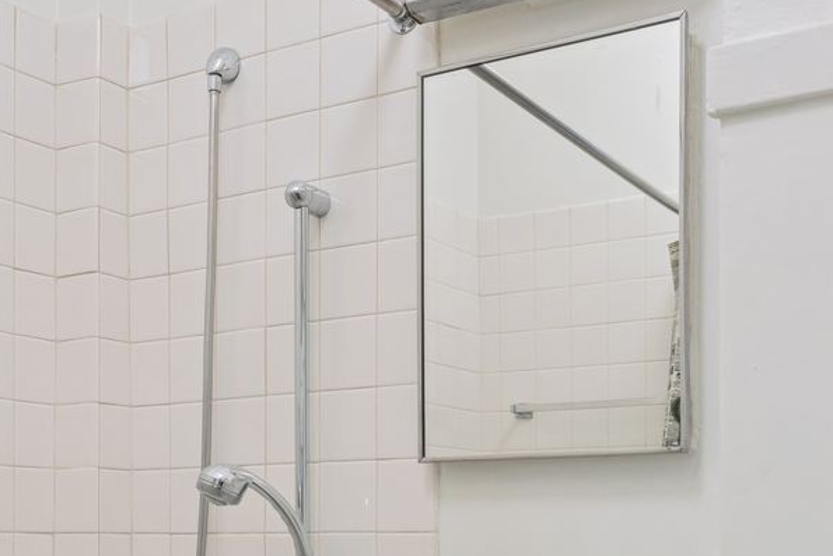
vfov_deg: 26.0
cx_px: 533
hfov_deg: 40.0
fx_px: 1134
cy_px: 571
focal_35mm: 49
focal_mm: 18
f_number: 8
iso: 200
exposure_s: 1/5
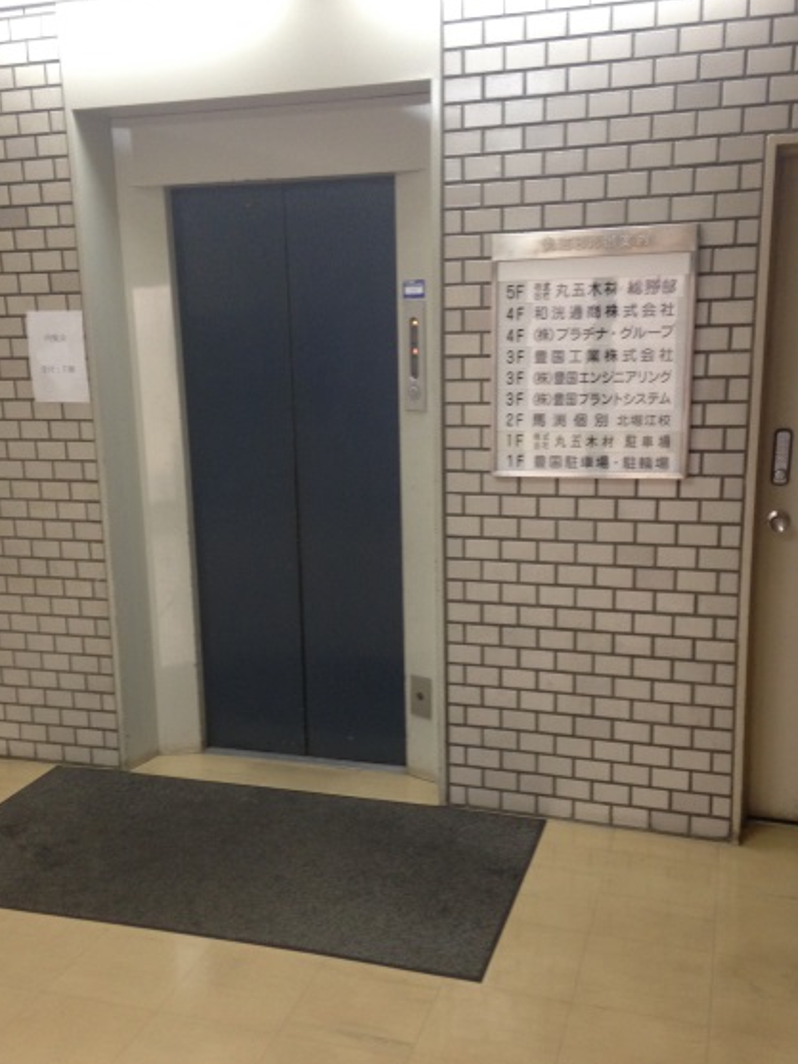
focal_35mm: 38
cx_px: 388
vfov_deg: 48.9
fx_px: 1168
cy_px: 572
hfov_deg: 37.7
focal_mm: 4.12
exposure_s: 1/20
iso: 160
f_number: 2.4
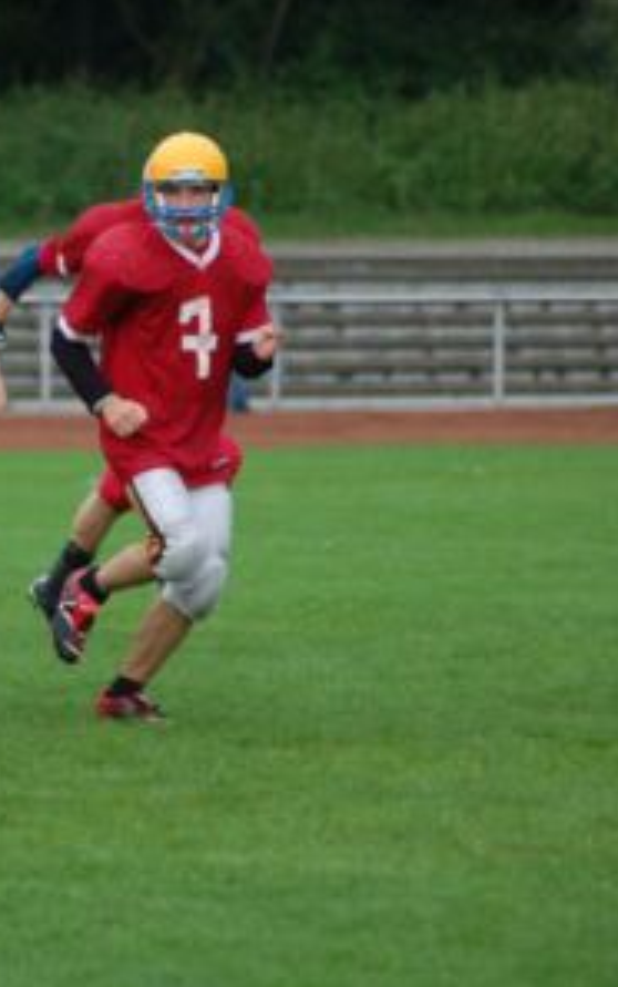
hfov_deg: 3.3
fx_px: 10629
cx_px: 15
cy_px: 492
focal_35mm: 395
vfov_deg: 5.3
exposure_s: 1/500
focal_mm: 170
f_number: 4.8
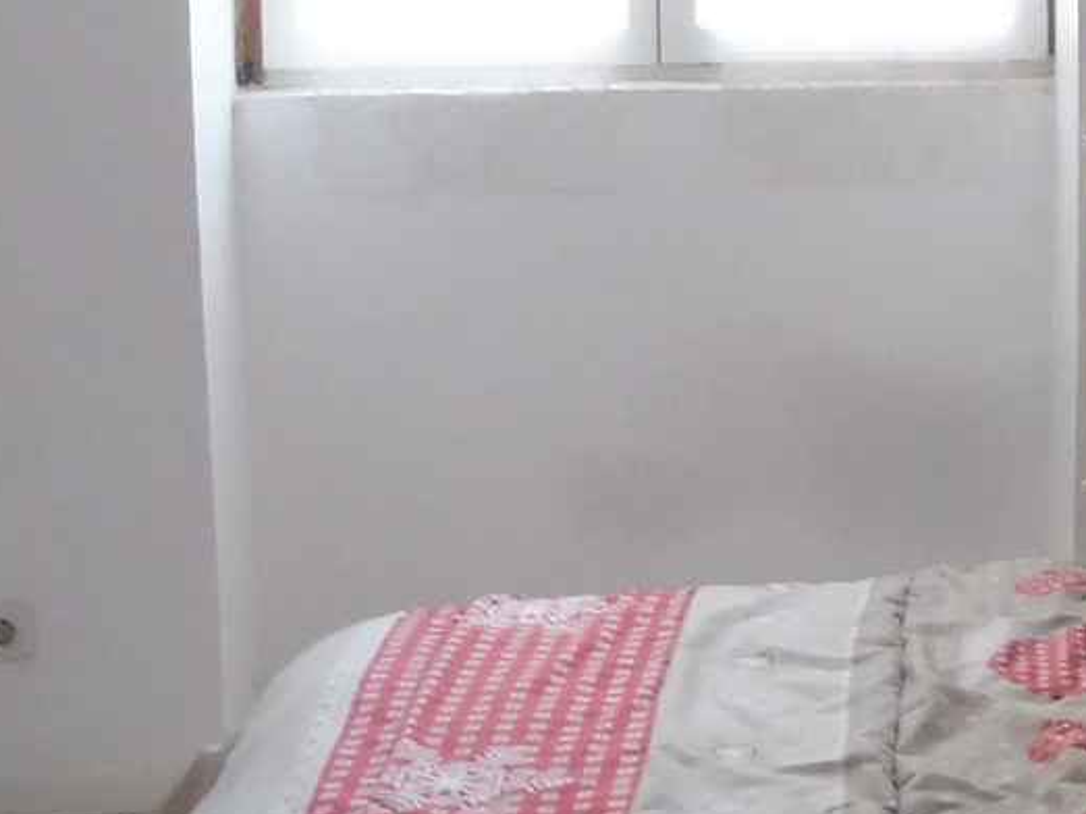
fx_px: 2948
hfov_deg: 19.0
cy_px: 62
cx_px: 1481
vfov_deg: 15.5
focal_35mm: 94
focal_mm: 4.3
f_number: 3.3
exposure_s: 1/30
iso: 400
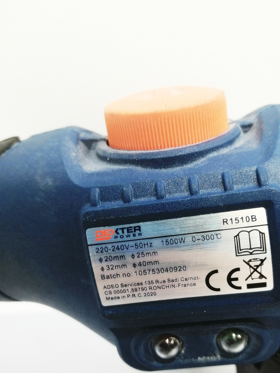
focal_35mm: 31
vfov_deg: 58.0
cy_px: 217
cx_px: 166
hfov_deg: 45.2
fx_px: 334
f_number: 1.8
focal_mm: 3.46
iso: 80
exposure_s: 1/50
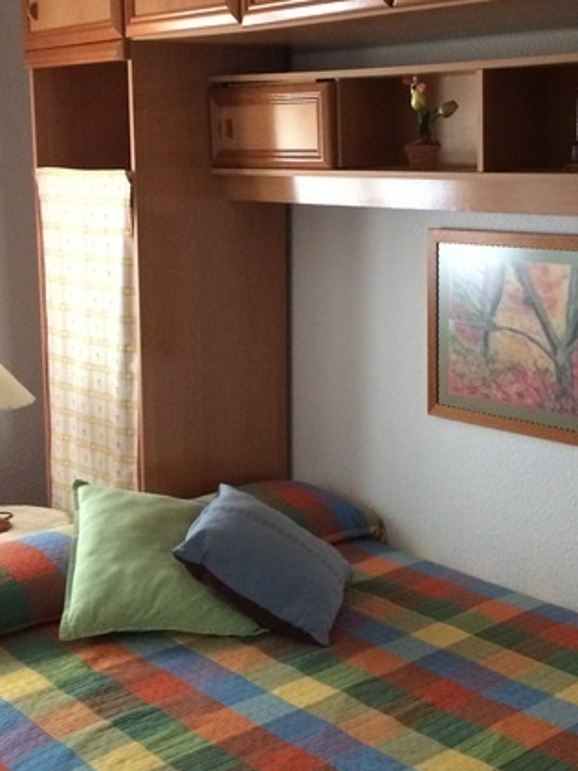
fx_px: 1180
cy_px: 371
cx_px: 356
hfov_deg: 27.4
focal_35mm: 53
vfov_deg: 36.2
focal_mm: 4.15
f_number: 2.2
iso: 400
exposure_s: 1/17
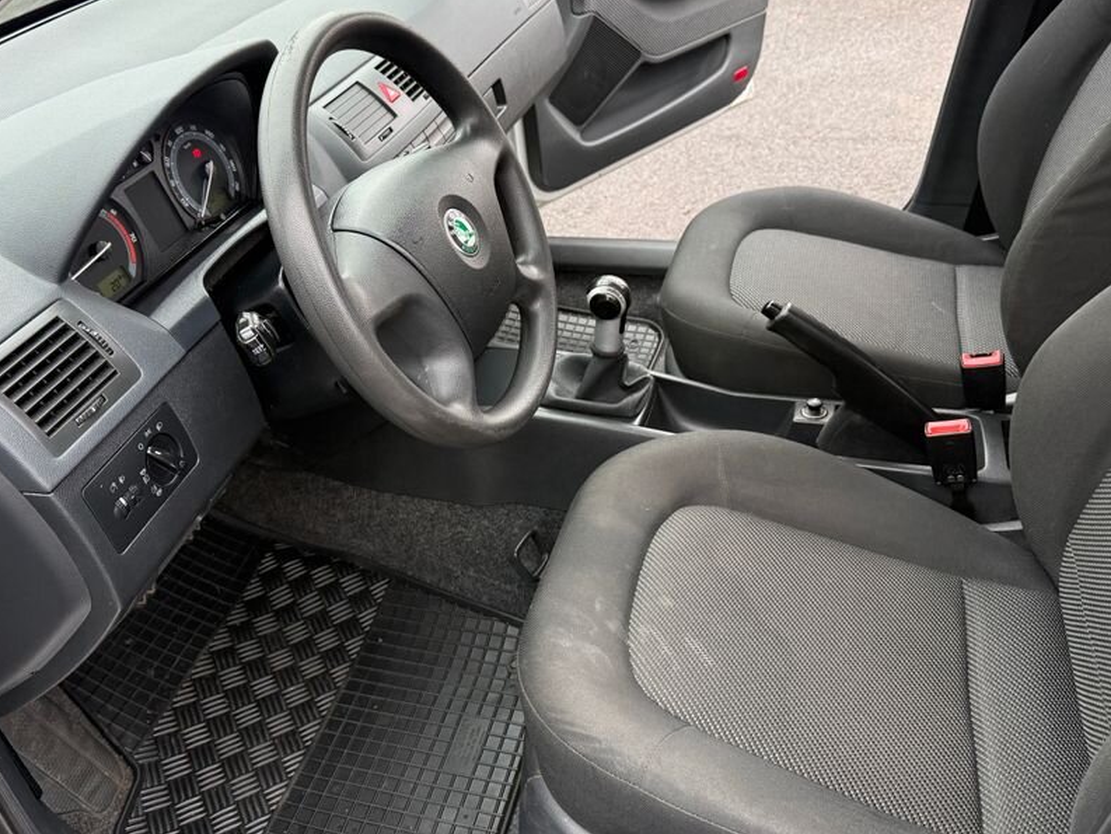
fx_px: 995
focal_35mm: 31
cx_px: 528
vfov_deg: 45.4
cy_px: 364
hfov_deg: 58.3
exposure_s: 1/121
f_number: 1.78
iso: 160
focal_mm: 6.76
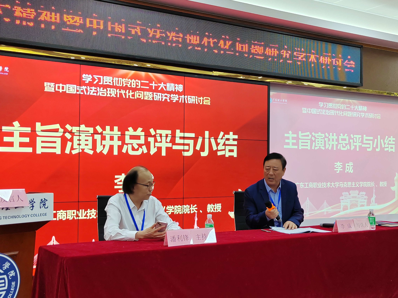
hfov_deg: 39.7
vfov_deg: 30.3
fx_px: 552
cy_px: 149
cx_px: 199
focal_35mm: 48
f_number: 1.9
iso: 237
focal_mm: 5.52
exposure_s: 1/100
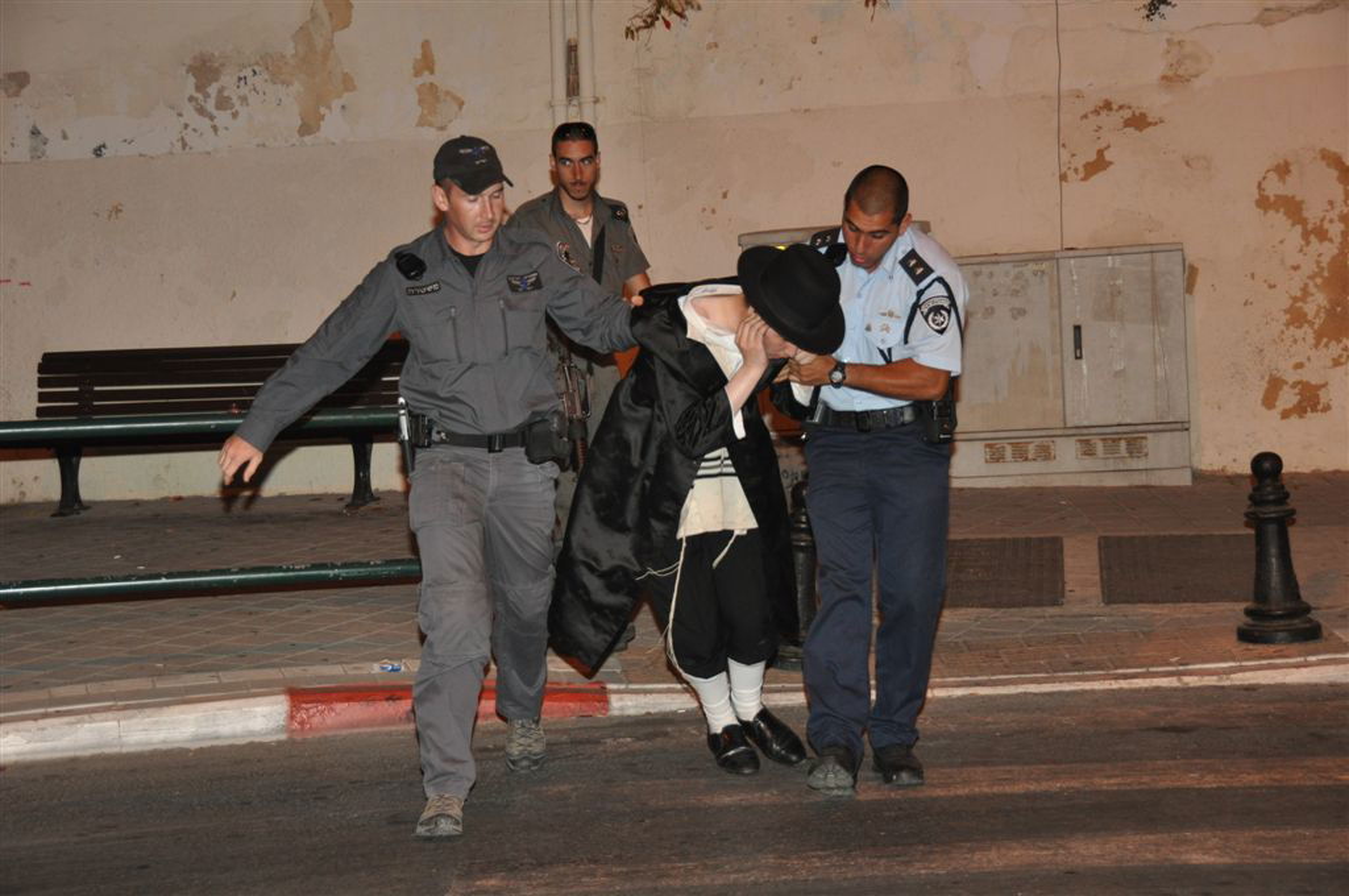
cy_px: 448
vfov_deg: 18.9
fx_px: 2695
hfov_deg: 28.1
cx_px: 674
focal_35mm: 72
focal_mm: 48
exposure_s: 1/60
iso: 800
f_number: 4.5
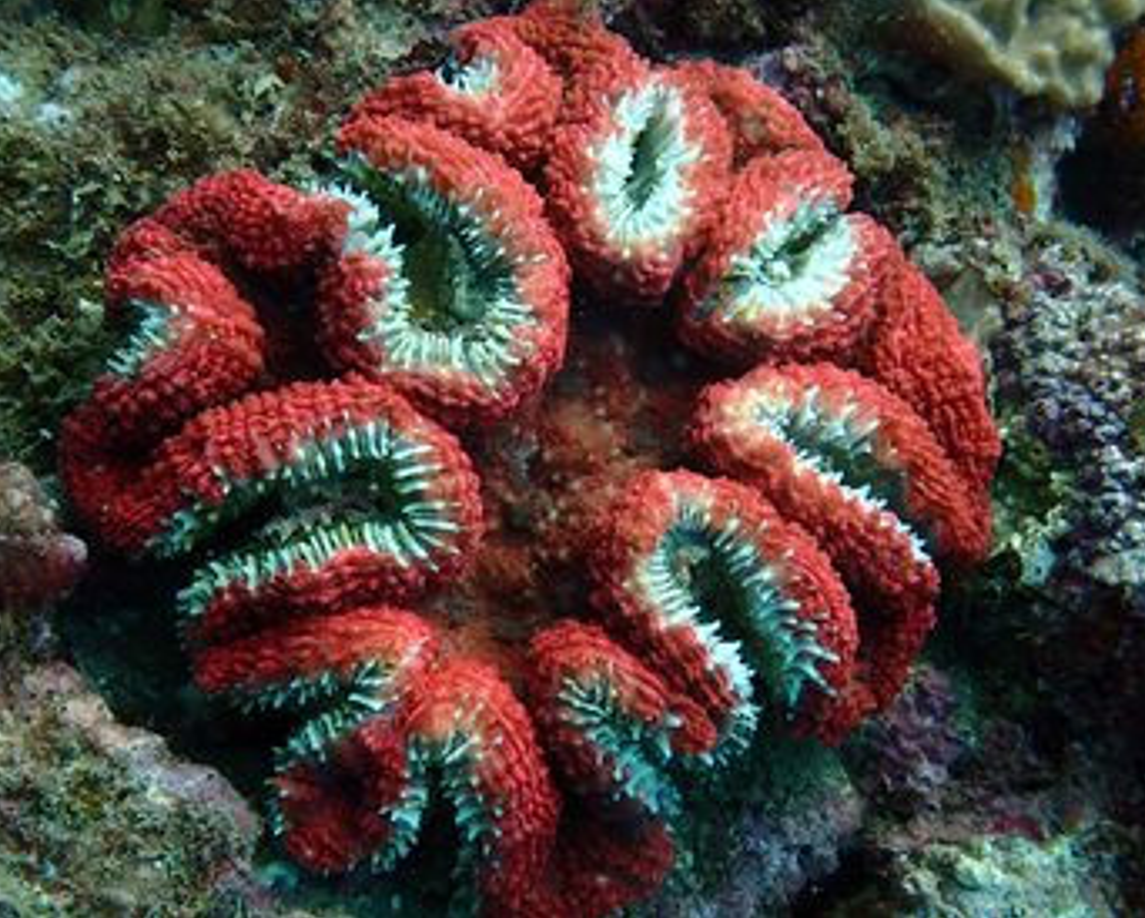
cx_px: 532
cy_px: 461
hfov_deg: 33.0
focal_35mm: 57
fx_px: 1933
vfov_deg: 26.7
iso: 200
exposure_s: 1/100
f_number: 4.5
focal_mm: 9.65
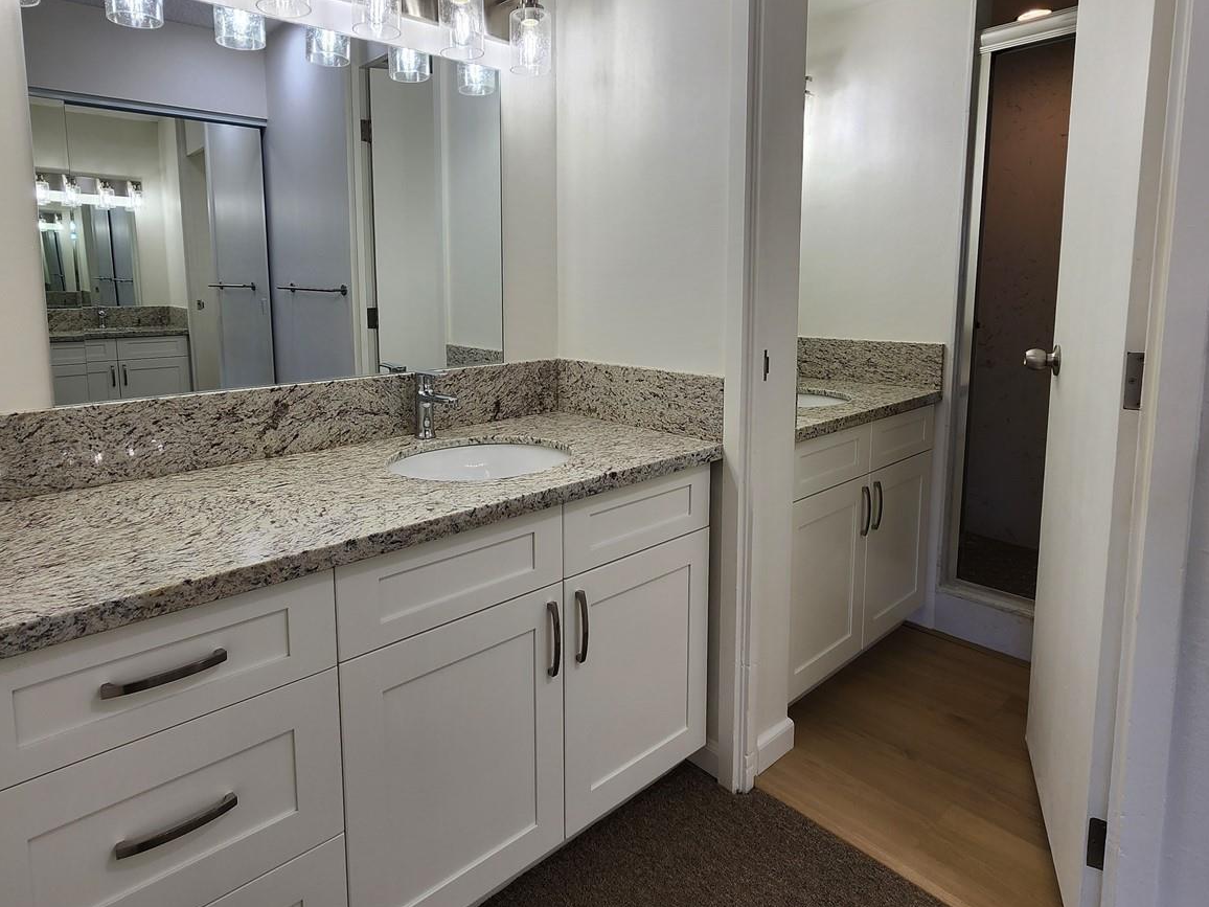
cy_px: 358
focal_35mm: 18
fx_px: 629
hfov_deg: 87.2
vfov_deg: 70.8
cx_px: 518
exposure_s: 1/120
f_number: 2.2
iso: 64
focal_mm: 2.2
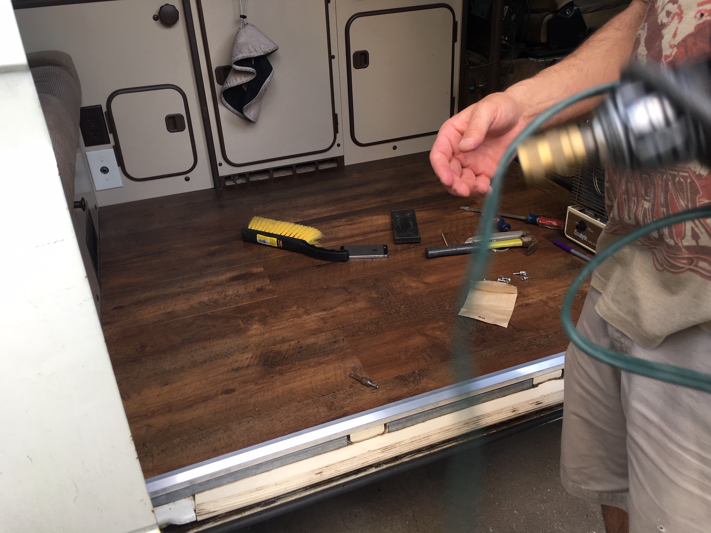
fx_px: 596
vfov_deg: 48.2
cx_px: 356
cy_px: 266
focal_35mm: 29
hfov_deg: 61.7
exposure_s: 1/40
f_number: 2.2
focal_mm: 4.15
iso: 25
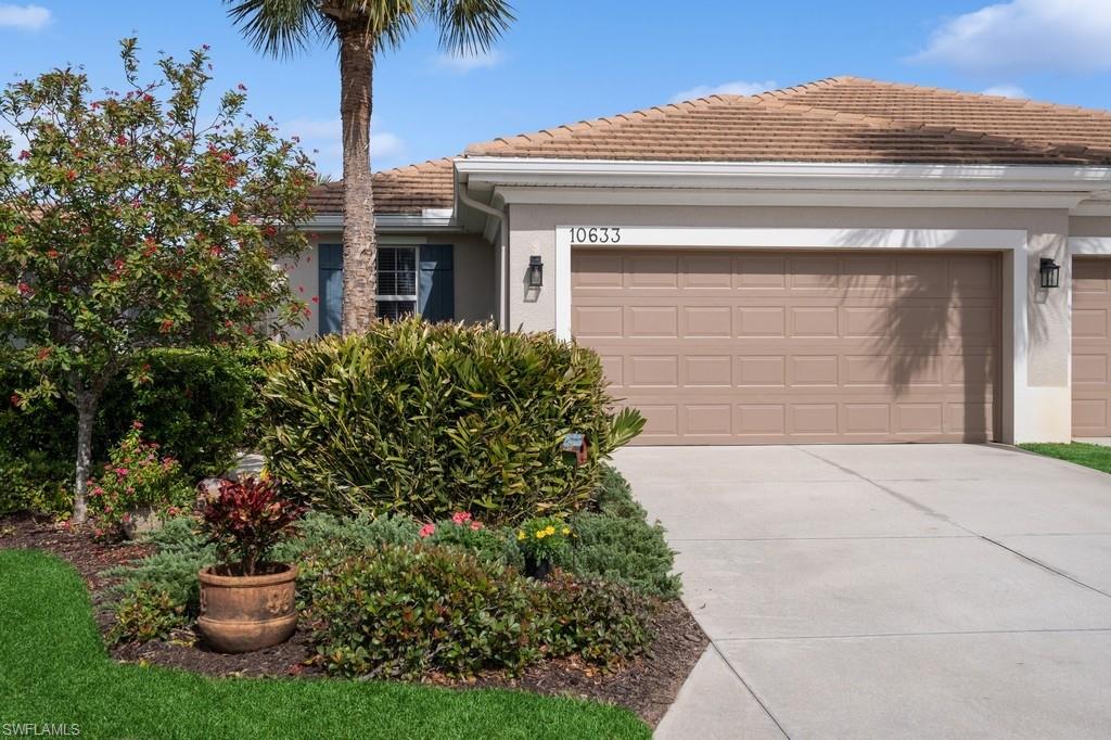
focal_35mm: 35
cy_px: 370
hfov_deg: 54.4
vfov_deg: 37.8
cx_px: 556
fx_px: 1080
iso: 200
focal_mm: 35
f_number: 8
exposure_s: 1/500
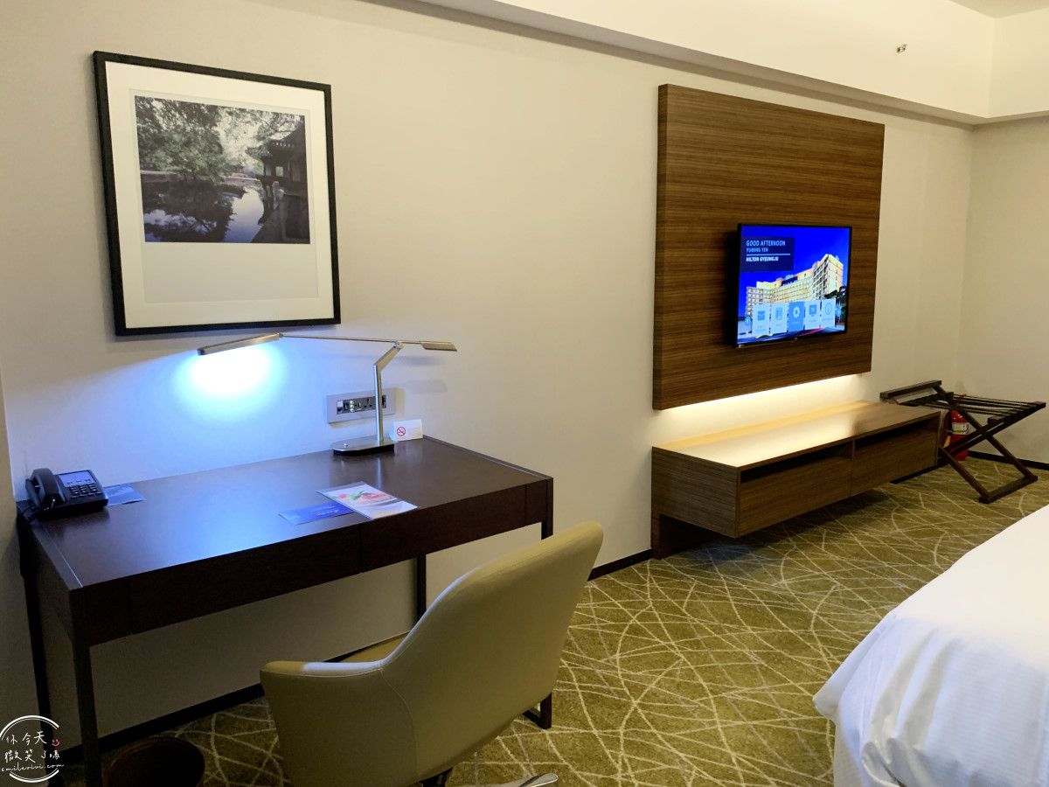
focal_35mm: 26
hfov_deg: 67.3
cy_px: 394
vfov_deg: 53.1
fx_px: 788
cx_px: 524
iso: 250
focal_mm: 4.25
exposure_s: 1/40
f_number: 1.8
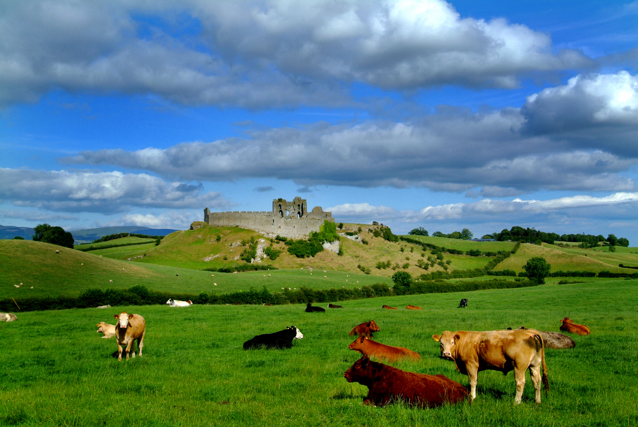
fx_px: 798
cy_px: 214
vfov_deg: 29.9
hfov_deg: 43.6
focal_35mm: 45
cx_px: 319
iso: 100
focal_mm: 30
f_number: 13
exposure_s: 1/180
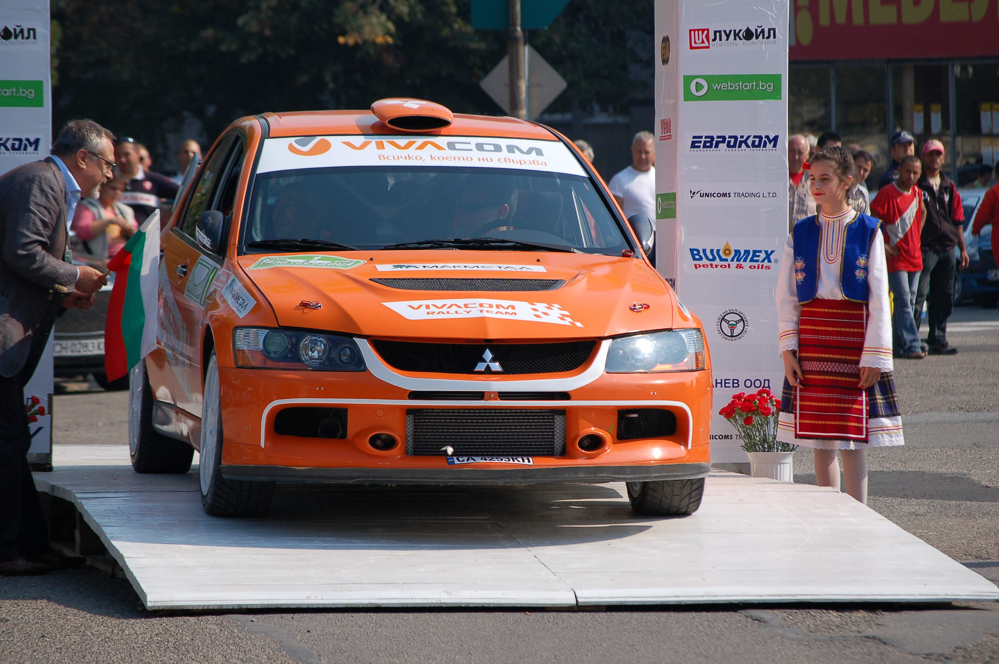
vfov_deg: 6.1
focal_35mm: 225
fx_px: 6238
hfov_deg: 9.2
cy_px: 332
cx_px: 500
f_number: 7.1
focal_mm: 150
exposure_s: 1/800
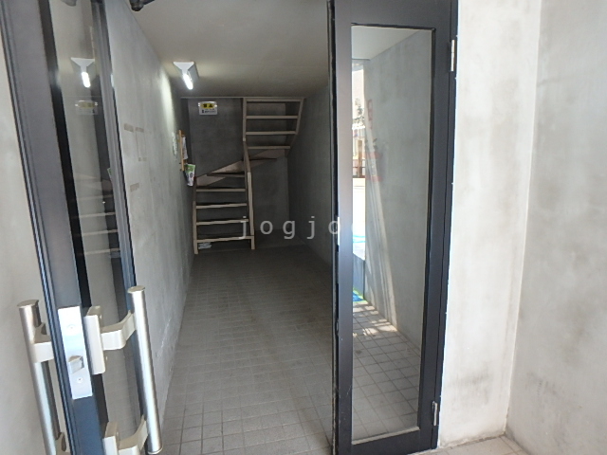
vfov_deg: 63.4
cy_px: 228
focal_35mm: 21
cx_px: 304
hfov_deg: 79.0
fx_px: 368
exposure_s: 1/30
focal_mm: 3.7
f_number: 3.5
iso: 250
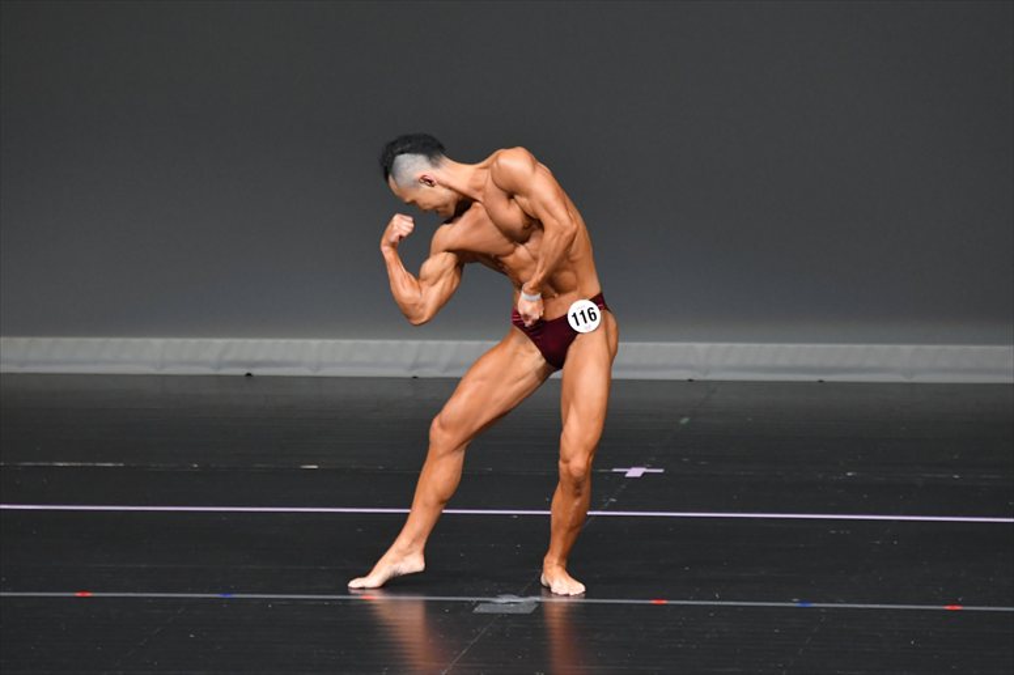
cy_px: 338
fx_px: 9713
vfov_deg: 4.0
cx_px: 507
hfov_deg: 6.0
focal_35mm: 345
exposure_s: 1/400
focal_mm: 230
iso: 4000
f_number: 5.6
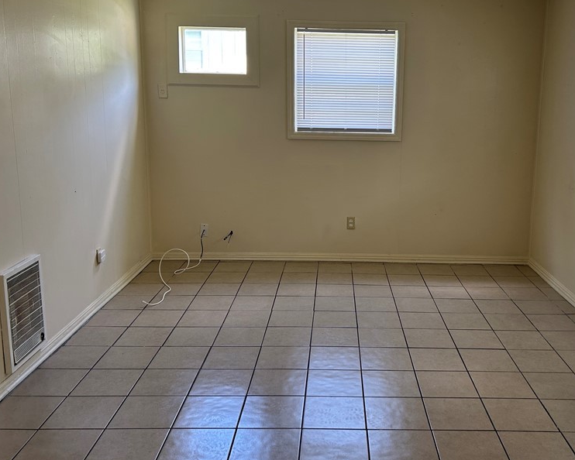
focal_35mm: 35
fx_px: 596
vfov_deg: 42.1
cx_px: 349
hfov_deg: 51.1
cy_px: 192
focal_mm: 5.7
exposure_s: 1/120
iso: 100
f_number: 1.5
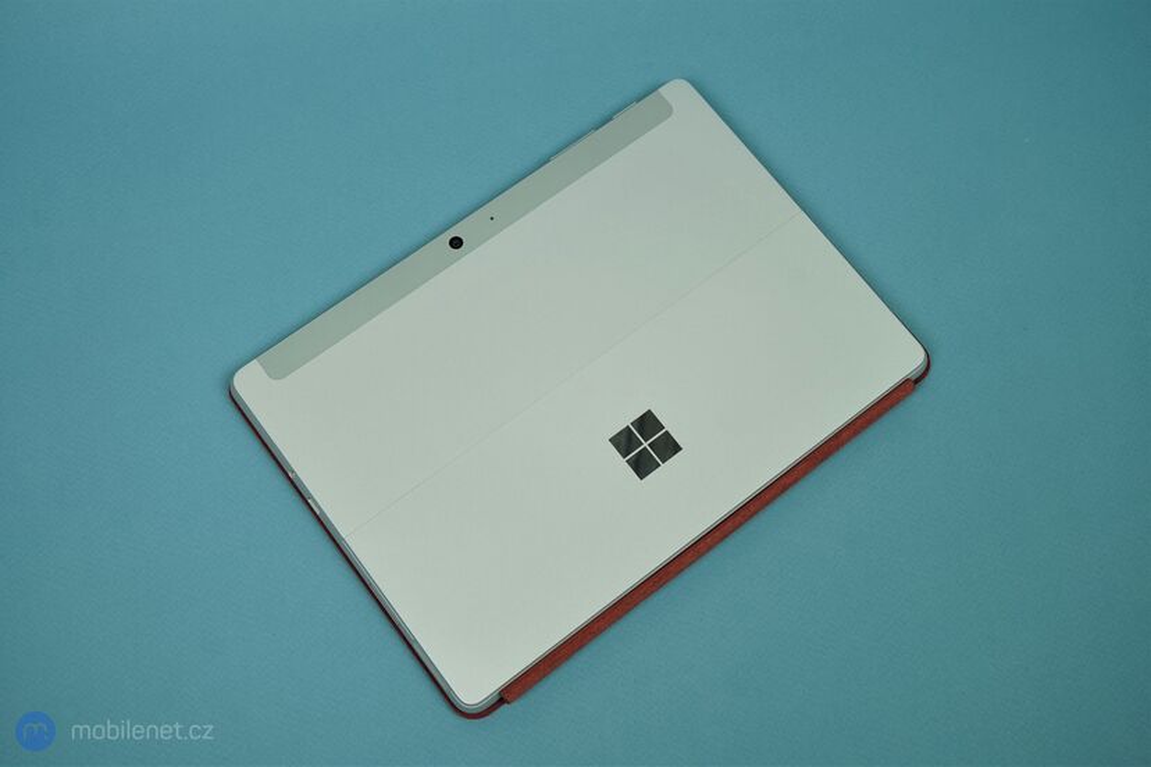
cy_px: 384
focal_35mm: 38
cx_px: 576
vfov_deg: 35.1
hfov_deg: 50.7
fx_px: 1215
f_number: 5.6
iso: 640
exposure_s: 1/200
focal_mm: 38
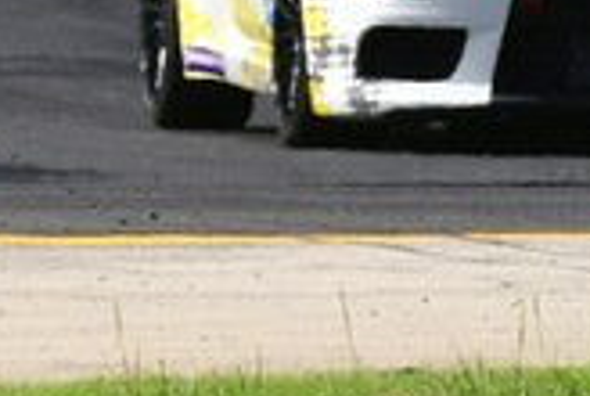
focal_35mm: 2993
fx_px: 49140
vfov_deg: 0.5
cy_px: -407
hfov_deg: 0.7
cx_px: -738
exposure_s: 1/640
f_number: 11
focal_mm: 410
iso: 500
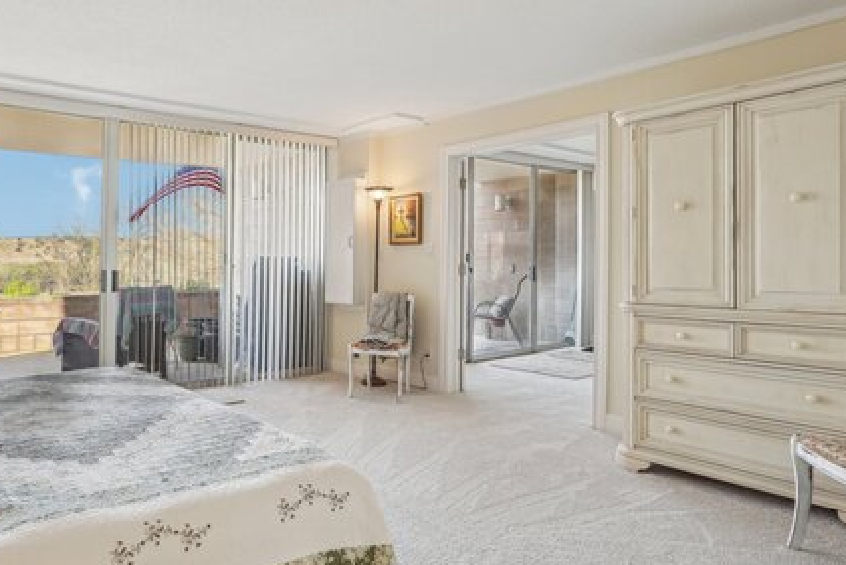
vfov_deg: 51.7
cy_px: 265
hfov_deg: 70.2
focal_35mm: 25
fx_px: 582
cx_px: 289
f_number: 8
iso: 125
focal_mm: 16.5
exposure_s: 1/30
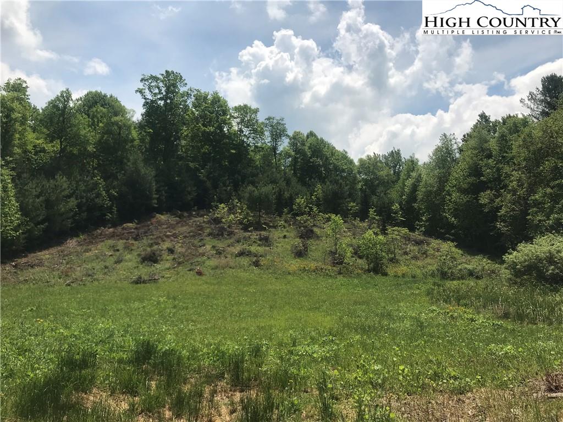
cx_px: 282
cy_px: 211
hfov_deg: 63.4
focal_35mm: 28
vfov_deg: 49.7
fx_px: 455
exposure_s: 1/5319
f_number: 1.8
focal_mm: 3.99
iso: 20
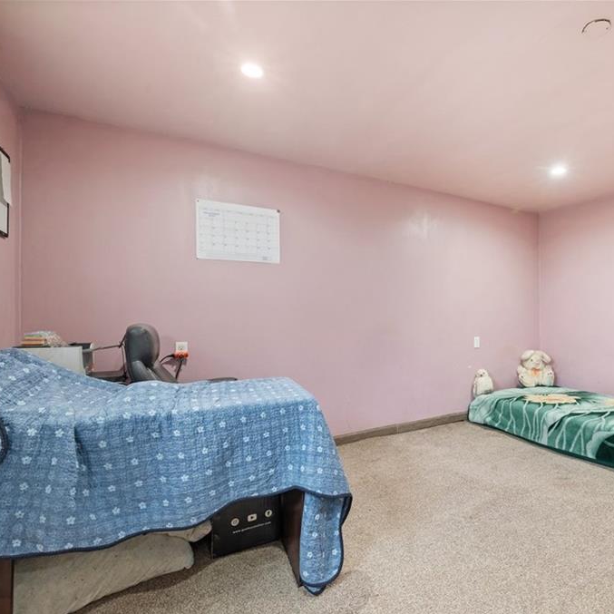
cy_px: 309
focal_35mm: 18
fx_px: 361
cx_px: 402
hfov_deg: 78.5
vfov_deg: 80.7
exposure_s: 1
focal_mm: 14
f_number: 8
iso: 400
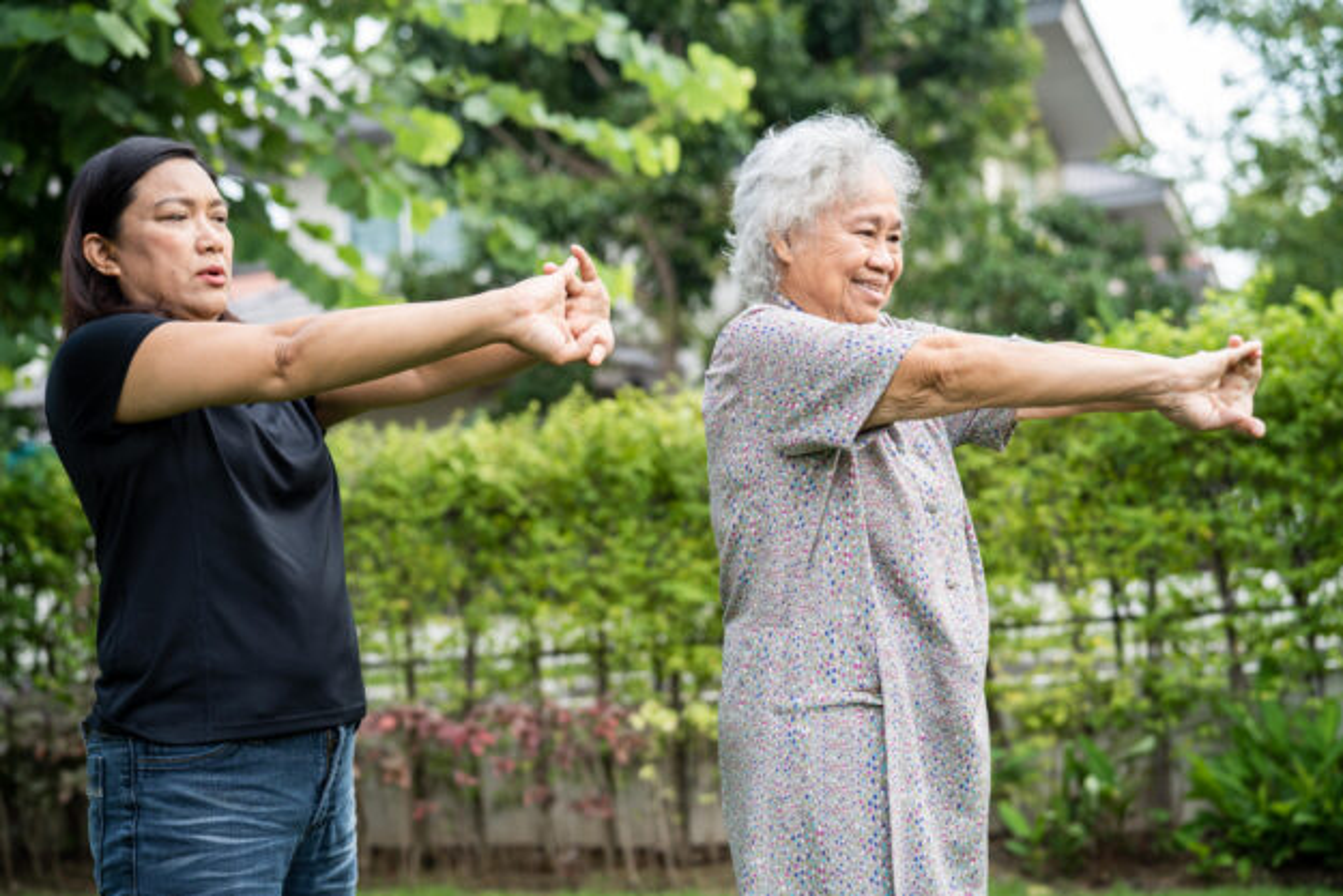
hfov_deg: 39.6
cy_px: 448
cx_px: 672
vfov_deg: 27.0
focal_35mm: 50
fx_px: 1866
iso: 125
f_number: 2.2
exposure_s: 1/200
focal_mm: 50
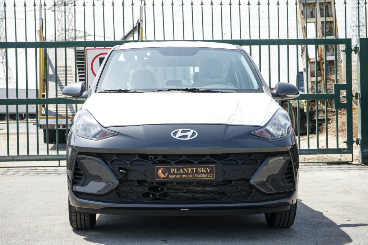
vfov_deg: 19.5
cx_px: 184
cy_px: 122
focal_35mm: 70
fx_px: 716
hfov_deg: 28.8
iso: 400
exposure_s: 1/500
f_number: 9
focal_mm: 70
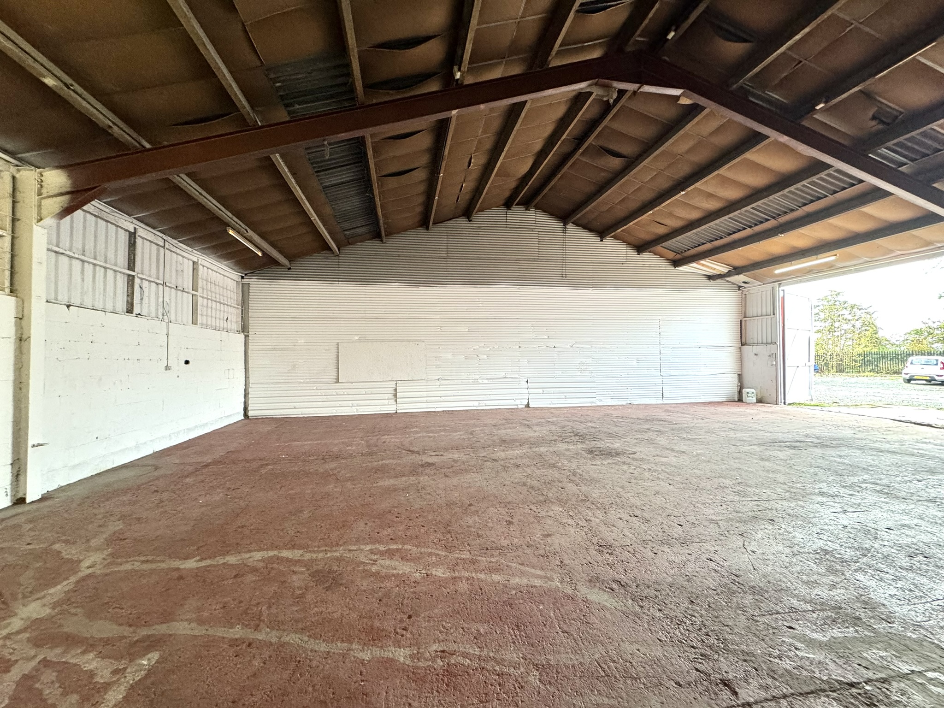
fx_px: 382
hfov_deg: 102.1
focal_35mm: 14
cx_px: 472
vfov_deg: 85.7
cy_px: 354
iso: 250
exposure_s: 1/100
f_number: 2.2
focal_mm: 2.22
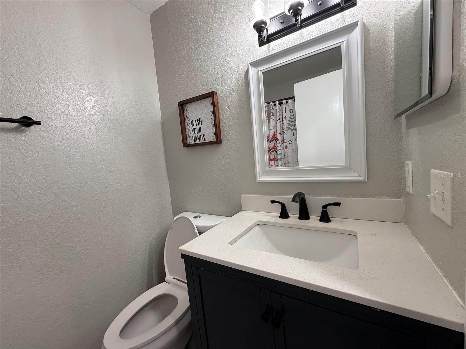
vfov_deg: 85.7
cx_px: 233
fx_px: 188
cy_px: 174
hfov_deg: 102.1
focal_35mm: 14
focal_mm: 2.22
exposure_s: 1/120
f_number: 2.2
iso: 200
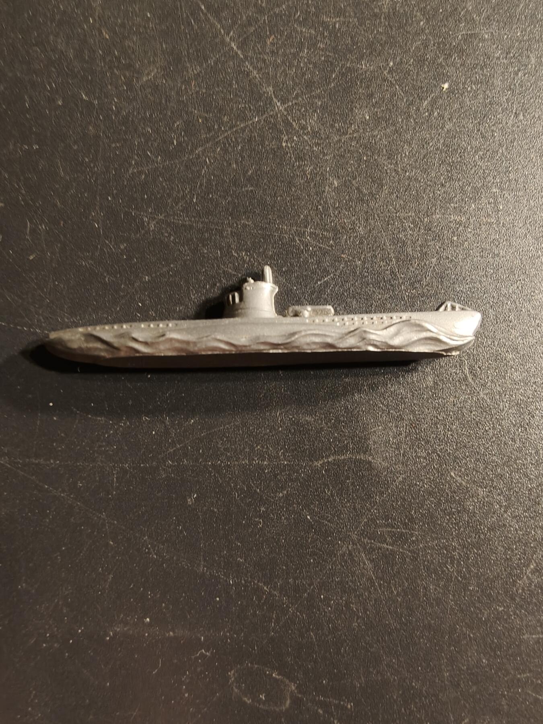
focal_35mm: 23
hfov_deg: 58.9
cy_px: 362
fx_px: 481
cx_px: 272
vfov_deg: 73.9
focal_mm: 2.32
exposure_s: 1/50
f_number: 2
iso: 160
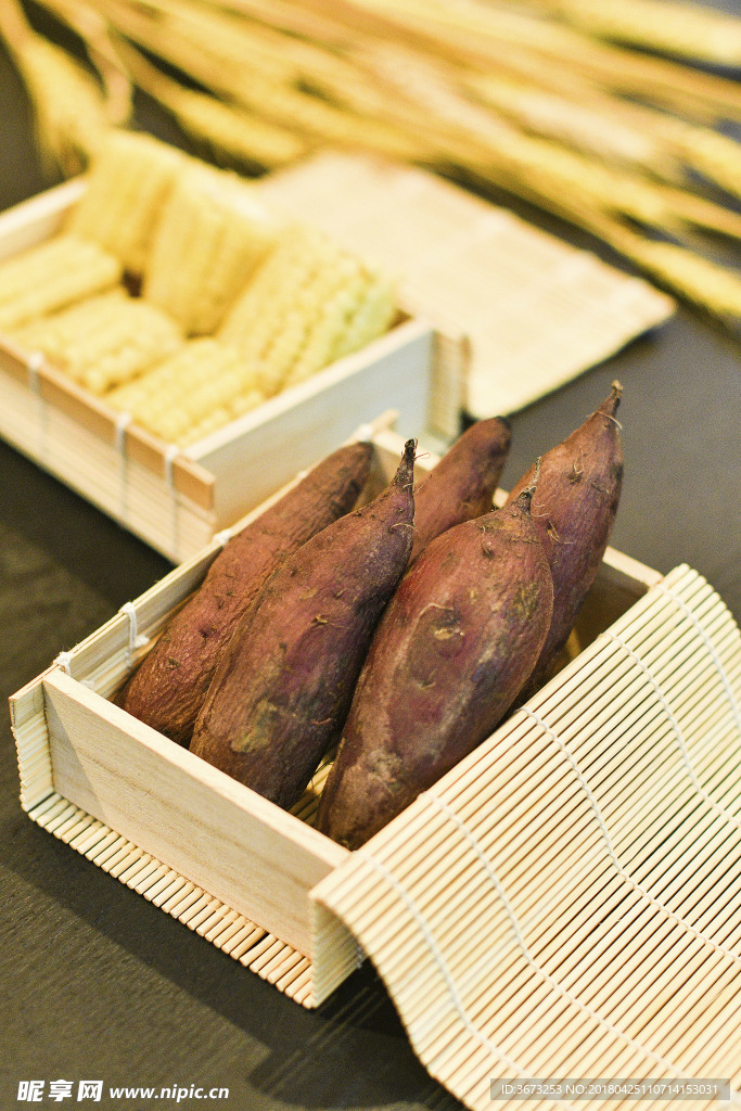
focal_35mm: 75
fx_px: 2315
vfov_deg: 27.0
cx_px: 370
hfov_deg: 18.2
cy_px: 556
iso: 1000
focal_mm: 50
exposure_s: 1/125
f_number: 2.5
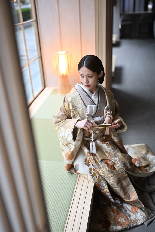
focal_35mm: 35
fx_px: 226
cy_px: 116
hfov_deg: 37.9
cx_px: 78
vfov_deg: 54.4
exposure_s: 1/200
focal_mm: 35
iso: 1000
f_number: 1.3
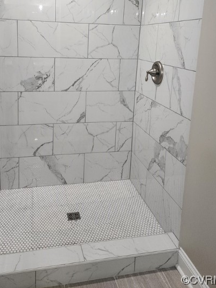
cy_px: 82
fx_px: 275
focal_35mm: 33
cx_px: 83
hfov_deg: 42.7
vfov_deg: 53.5
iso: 200
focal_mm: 6.4
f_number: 1.8
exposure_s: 1/120
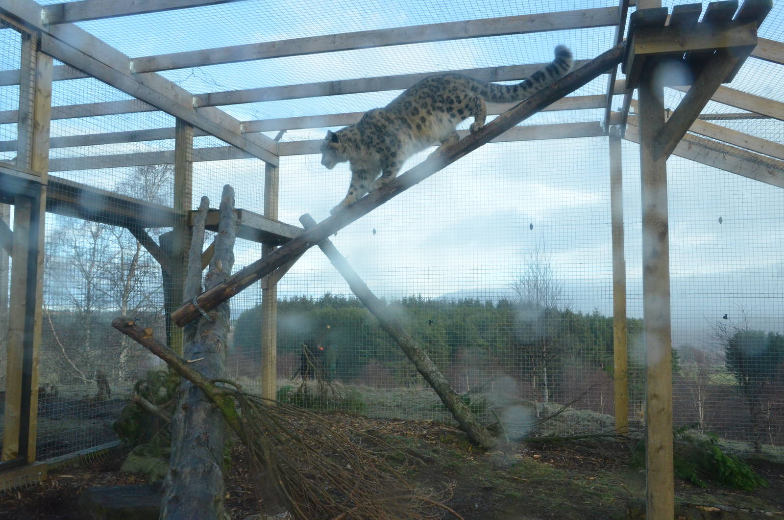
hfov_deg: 55.2
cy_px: 260
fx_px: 750
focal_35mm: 34
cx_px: 392
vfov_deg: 38.2
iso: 2500
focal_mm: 23
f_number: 13
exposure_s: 1/640
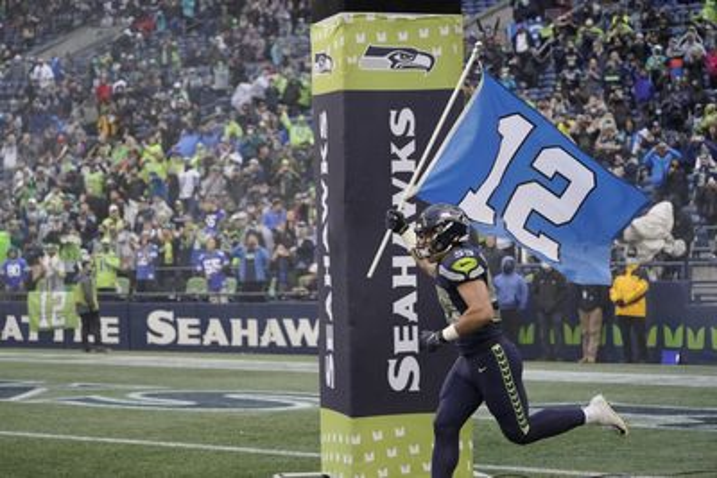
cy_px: 239
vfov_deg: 13.7
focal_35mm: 100
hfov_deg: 20.4
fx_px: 1992
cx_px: 358
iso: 6400
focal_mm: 100
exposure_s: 1/2000
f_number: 4.5
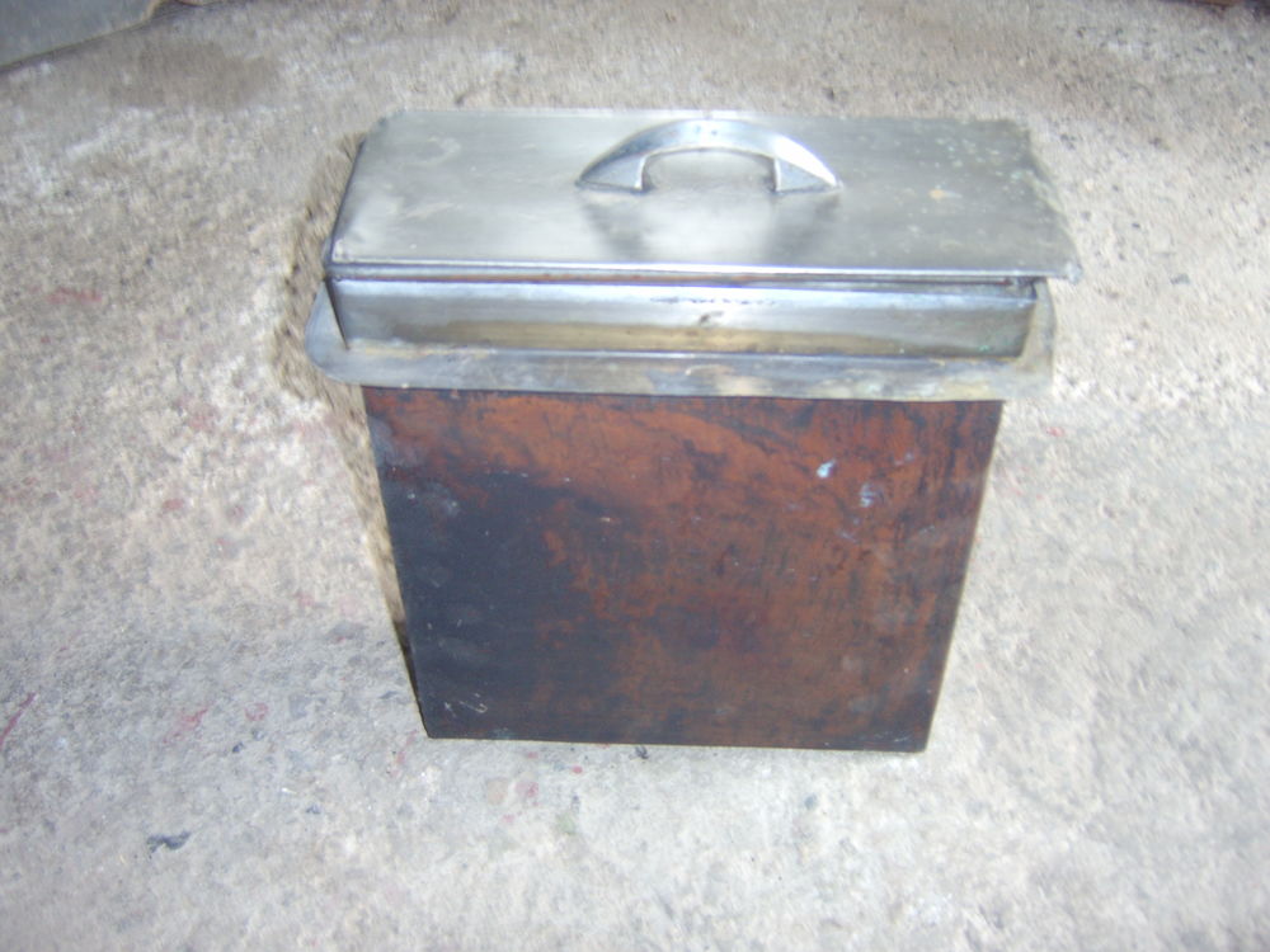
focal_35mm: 31
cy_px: 476
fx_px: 1137
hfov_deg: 58.4
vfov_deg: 45.4
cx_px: 635
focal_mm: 8.13
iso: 141
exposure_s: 1/30
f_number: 2.7
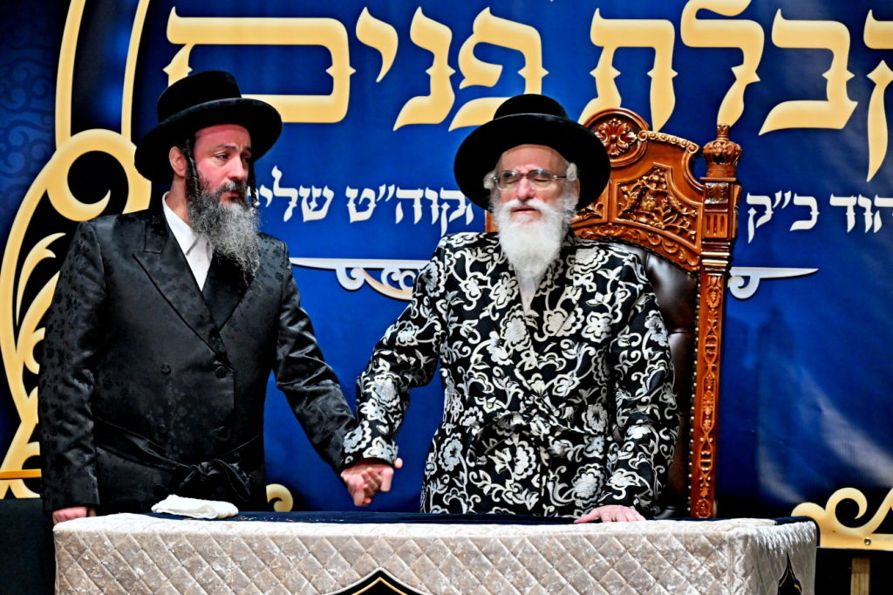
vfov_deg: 7.6
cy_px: 298
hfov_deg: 11.4
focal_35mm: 180
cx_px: 446
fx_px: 4463
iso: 1000
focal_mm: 120
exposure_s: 1/160
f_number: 4
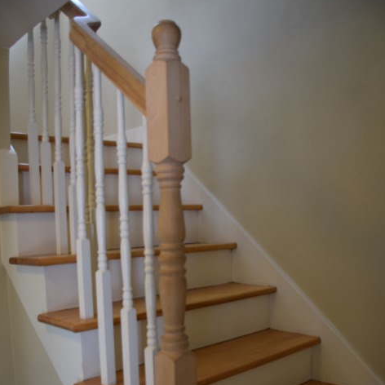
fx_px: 440
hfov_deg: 47.2
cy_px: 263
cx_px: 192
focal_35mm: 35
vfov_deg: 46.3
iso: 500
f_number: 4
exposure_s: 1/60
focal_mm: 18
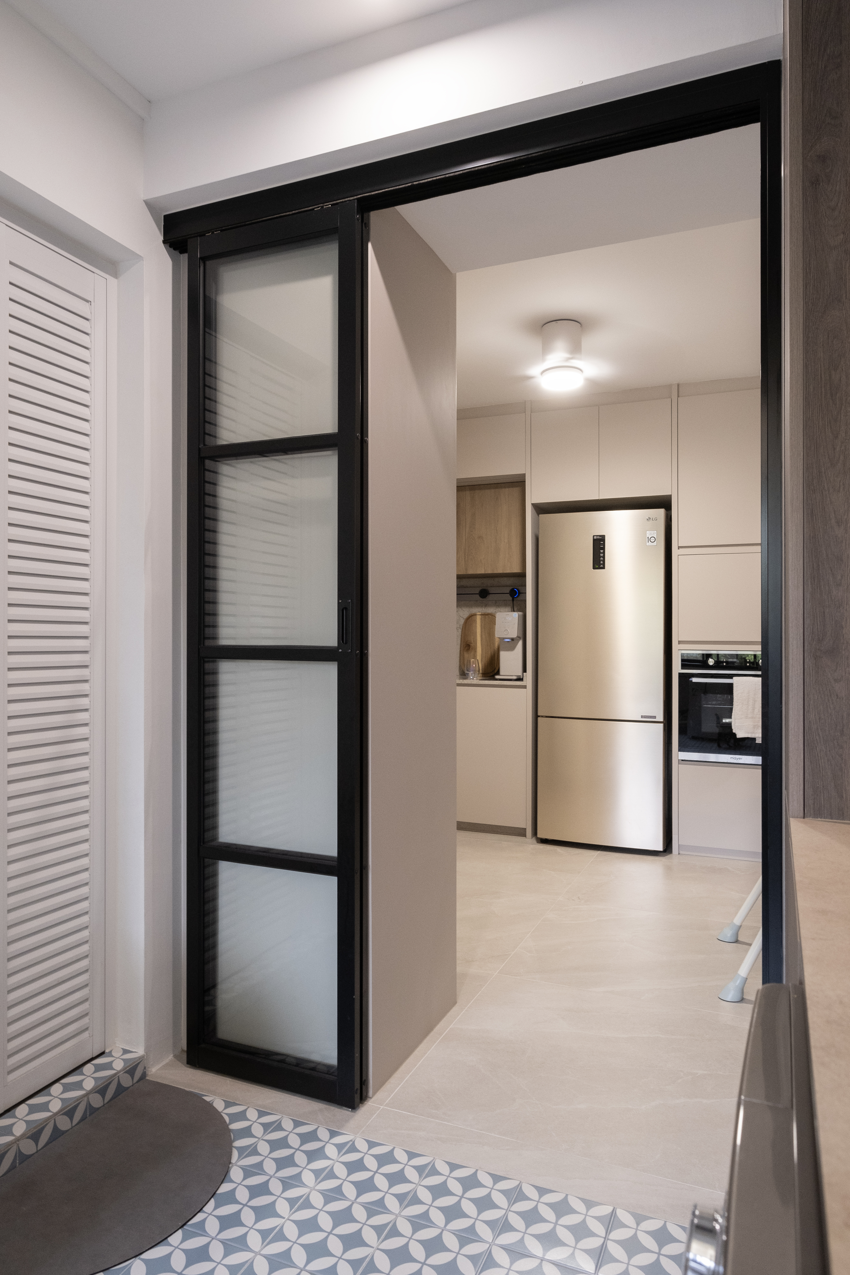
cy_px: 638
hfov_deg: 55.1
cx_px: 425
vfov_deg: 76.1
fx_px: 815
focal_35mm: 23
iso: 1000
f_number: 5.6
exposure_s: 1/15
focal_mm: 15
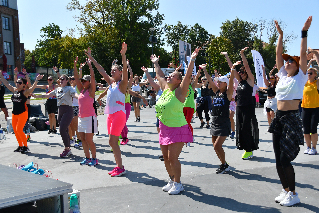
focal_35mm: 48
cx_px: 160
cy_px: 106
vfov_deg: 28.1
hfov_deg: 41.1
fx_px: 425
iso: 200
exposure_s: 1/1600
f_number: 5.6
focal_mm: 32
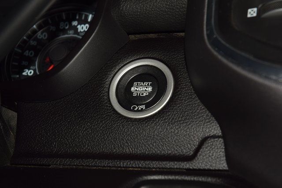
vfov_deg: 13.0
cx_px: 141
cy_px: 94
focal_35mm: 105
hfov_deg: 19.5
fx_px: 823
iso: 100
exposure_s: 1/125
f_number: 8
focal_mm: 70
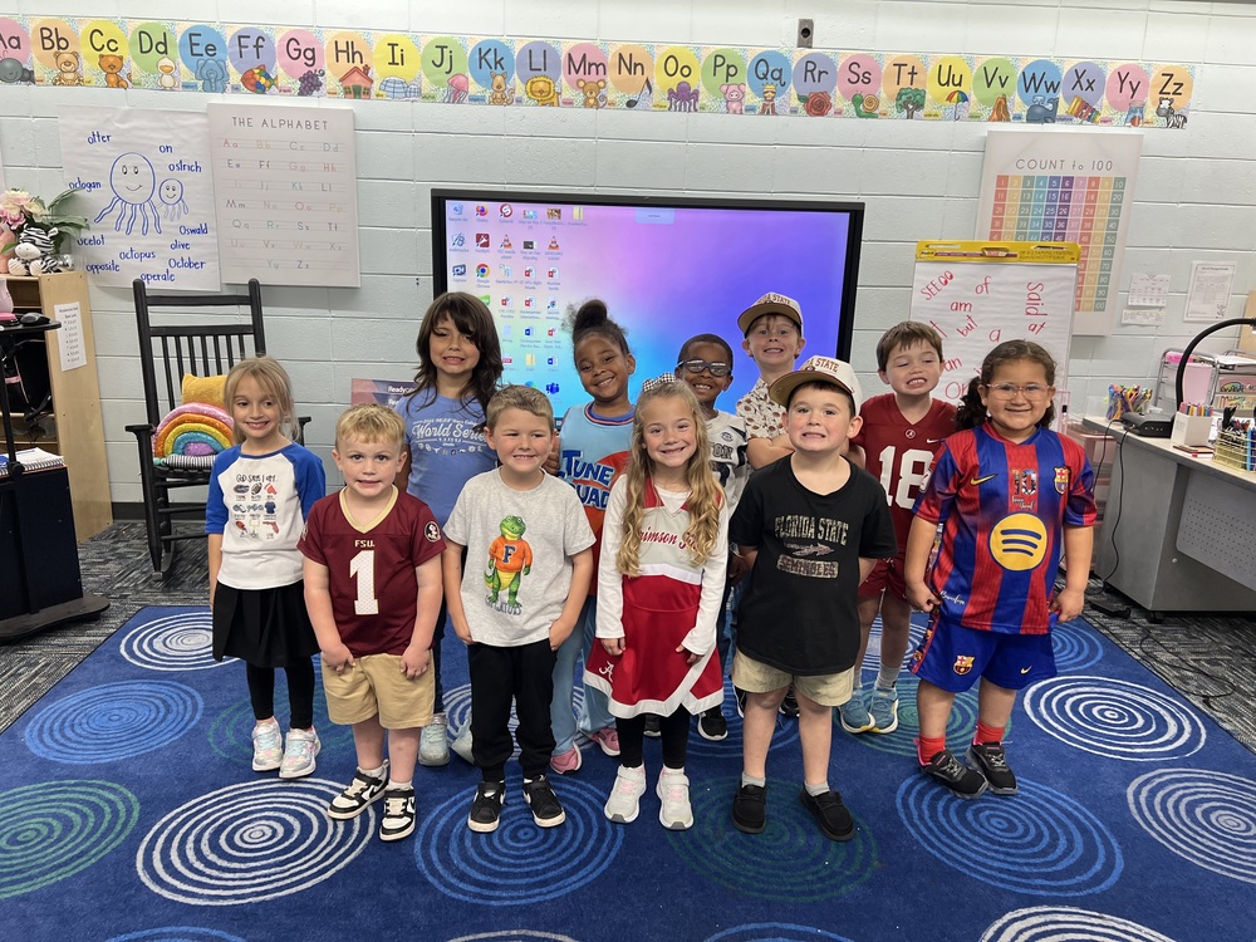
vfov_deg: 53.1
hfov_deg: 67.3
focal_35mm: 26
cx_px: 628
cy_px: 471
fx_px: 943
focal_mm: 5.7
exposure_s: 1/120
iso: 100
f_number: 1.5
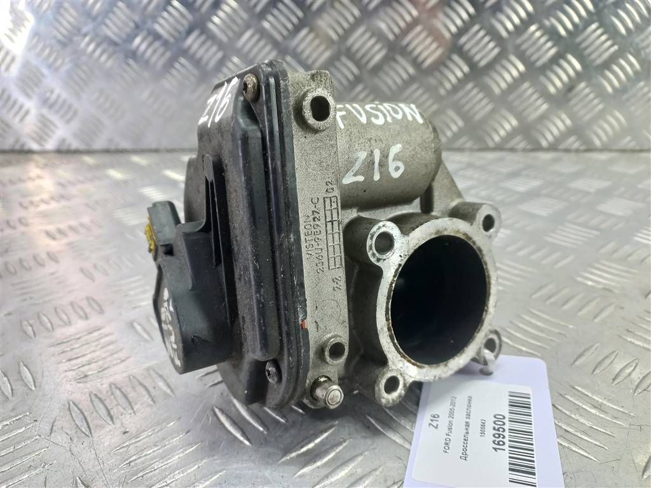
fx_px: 470
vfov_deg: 54.9
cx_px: 326
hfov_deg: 69.4
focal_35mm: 25
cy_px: 244
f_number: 1.8
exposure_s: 1/50
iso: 125
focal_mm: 4.6
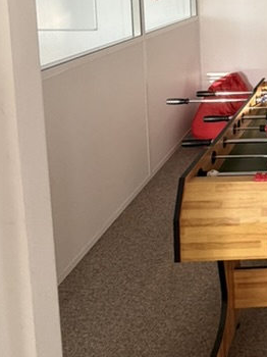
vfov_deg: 41.0
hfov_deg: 27.1
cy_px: 14
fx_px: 422
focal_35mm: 41
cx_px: 378
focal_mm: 2.22
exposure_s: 1/79
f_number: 2.2
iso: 320
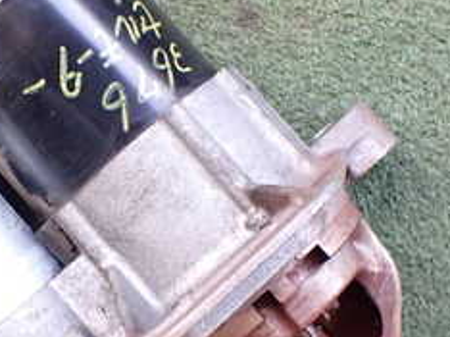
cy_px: 202
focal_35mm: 77
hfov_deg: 24.9
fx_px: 1000
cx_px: 87
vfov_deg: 19.1
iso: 500
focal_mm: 5.4
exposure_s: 1/125
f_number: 2.3
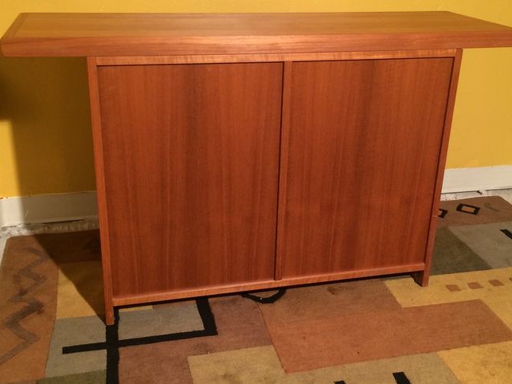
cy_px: 166
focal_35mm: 42
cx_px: 260
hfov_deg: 44.8
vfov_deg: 34.3
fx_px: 621
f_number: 2.2
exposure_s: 1/30
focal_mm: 4.12
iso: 100
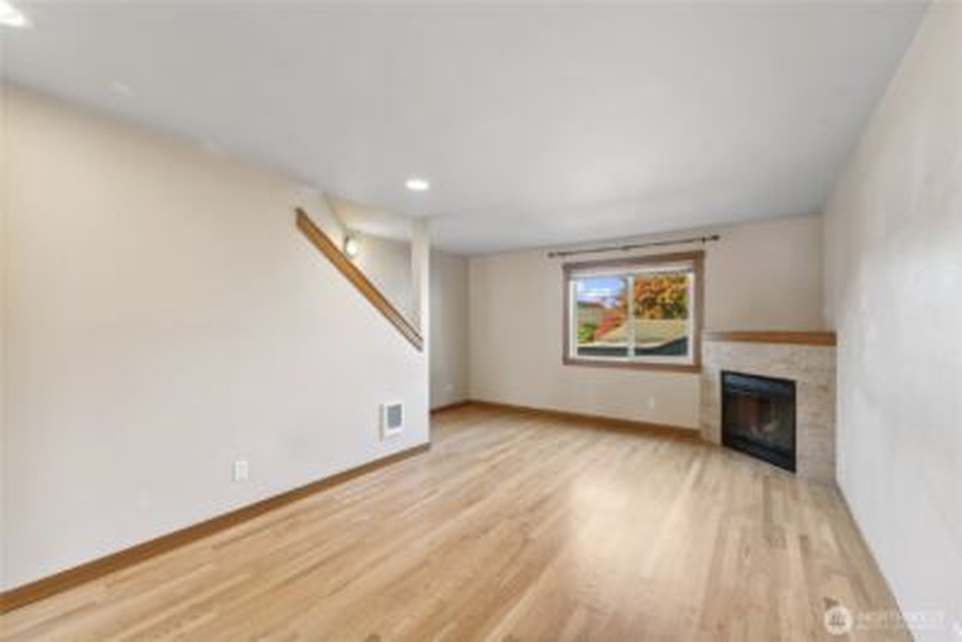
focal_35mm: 14
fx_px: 374
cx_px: 481
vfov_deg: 81.3
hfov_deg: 104.2
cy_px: 321
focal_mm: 14
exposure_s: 1/30
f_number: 8
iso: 200
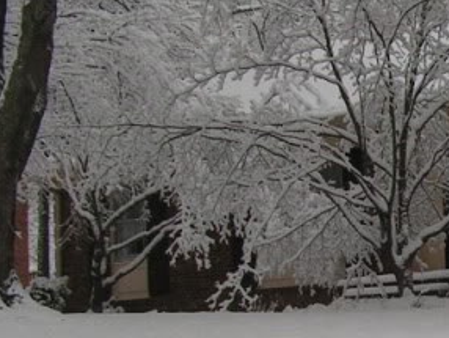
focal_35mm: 136
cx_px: 697
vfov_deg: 10.9
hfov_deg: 13.5
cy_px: 250
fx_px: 1766
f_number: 4.5
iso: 50
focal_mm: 6.3
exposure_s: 1/125
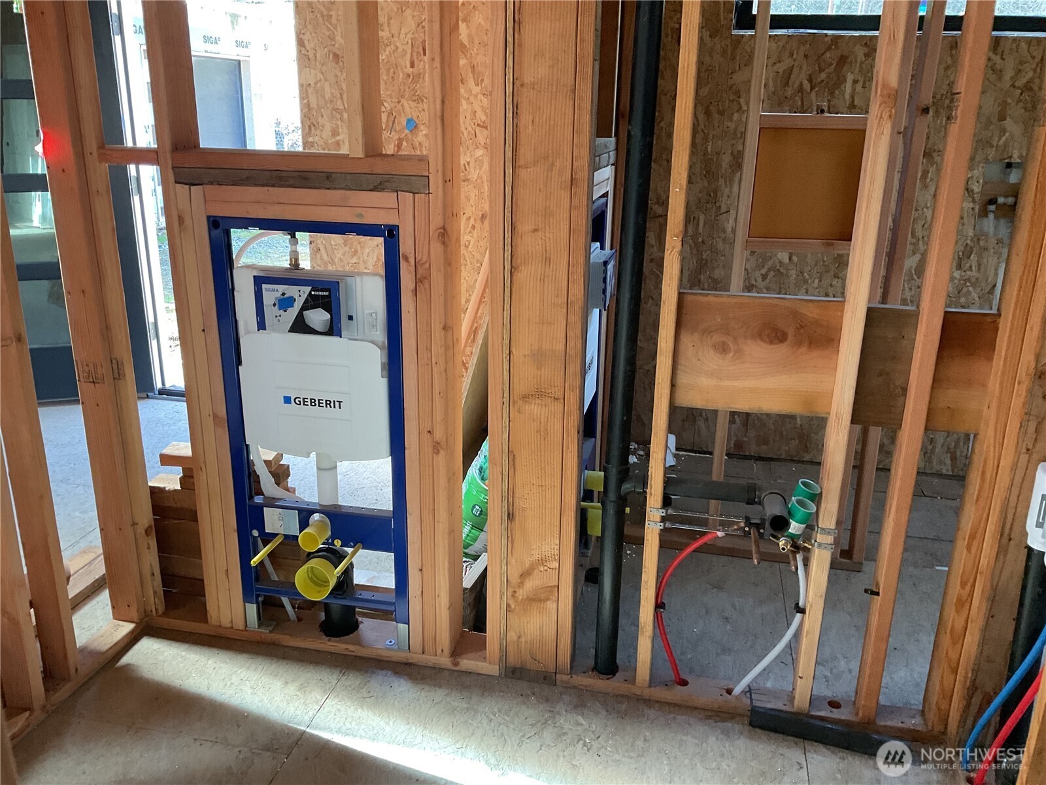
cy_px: 392
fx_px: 876
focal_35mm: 29
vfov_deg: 48.2
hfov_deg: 61.7
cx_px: 523
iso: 125
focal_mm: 3
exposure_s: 1/60
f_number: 1.8
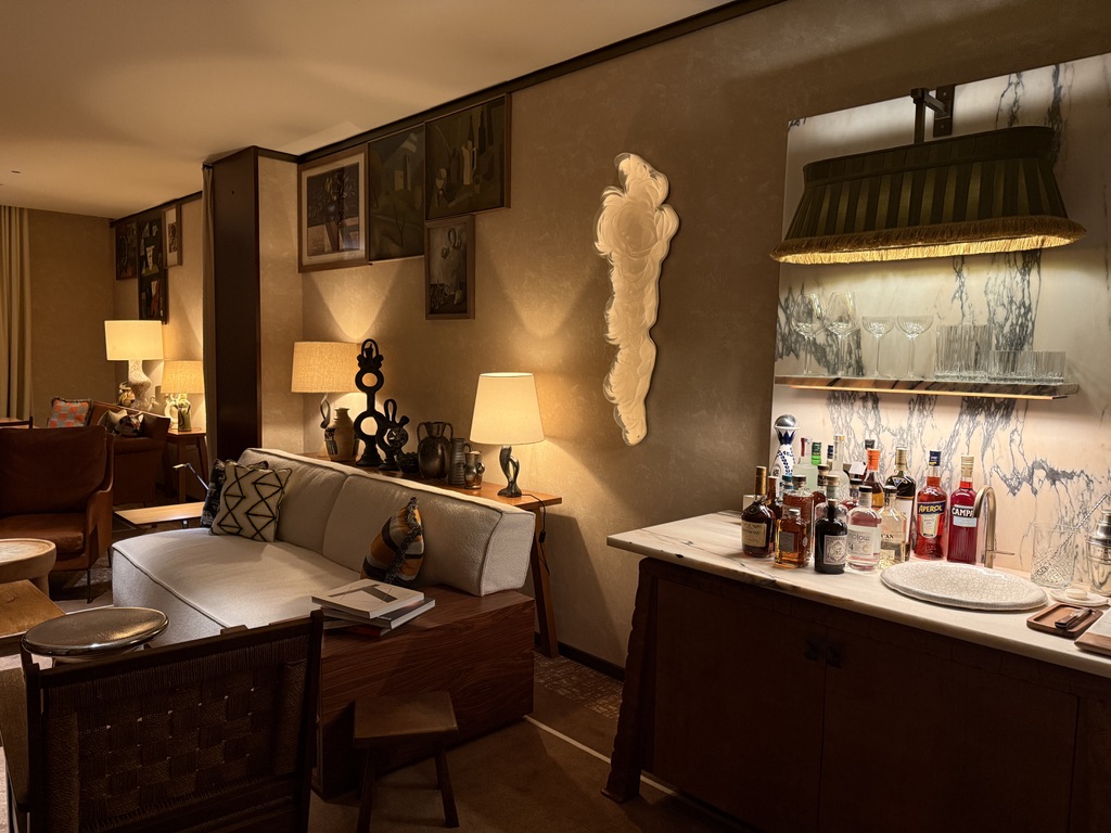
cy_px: 416
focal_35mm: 24
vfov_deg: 56.8
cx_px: 556
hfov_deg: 71.6
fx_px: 770
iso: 400
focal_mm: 6.76
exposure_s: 1/60
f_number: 1.78
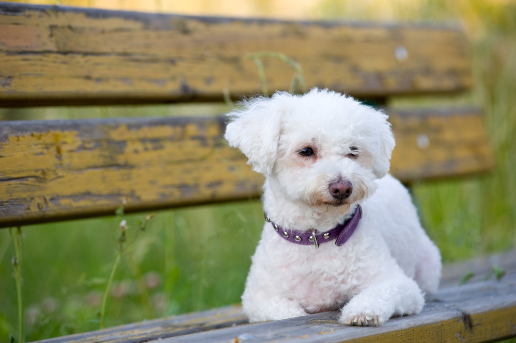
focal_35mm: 145
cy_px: 172
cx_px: 258
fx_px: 2077
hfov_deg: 14.2
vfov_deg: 9.5
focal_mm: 145
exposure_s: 1/250
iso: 200
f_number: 5
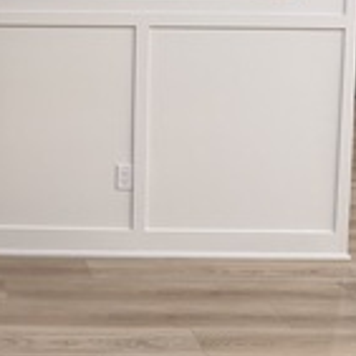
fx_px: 698
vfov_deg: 27.4
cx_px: -33
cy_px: 23
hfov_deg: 26.4
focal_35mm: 60
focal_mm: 6.76
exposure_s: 1/120
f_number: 1.78
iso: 160
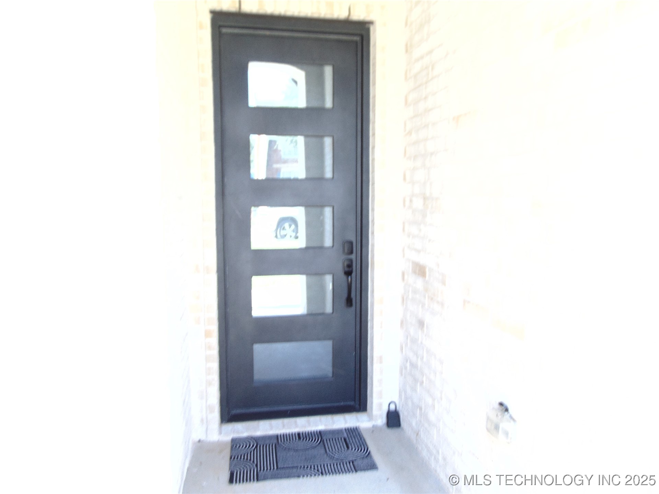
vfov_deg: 54.9
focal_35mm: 25
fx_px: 476
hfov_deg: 69.4
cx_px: 330
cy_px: 247
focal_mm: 4.5
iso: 80
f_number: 3
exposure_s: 1/30
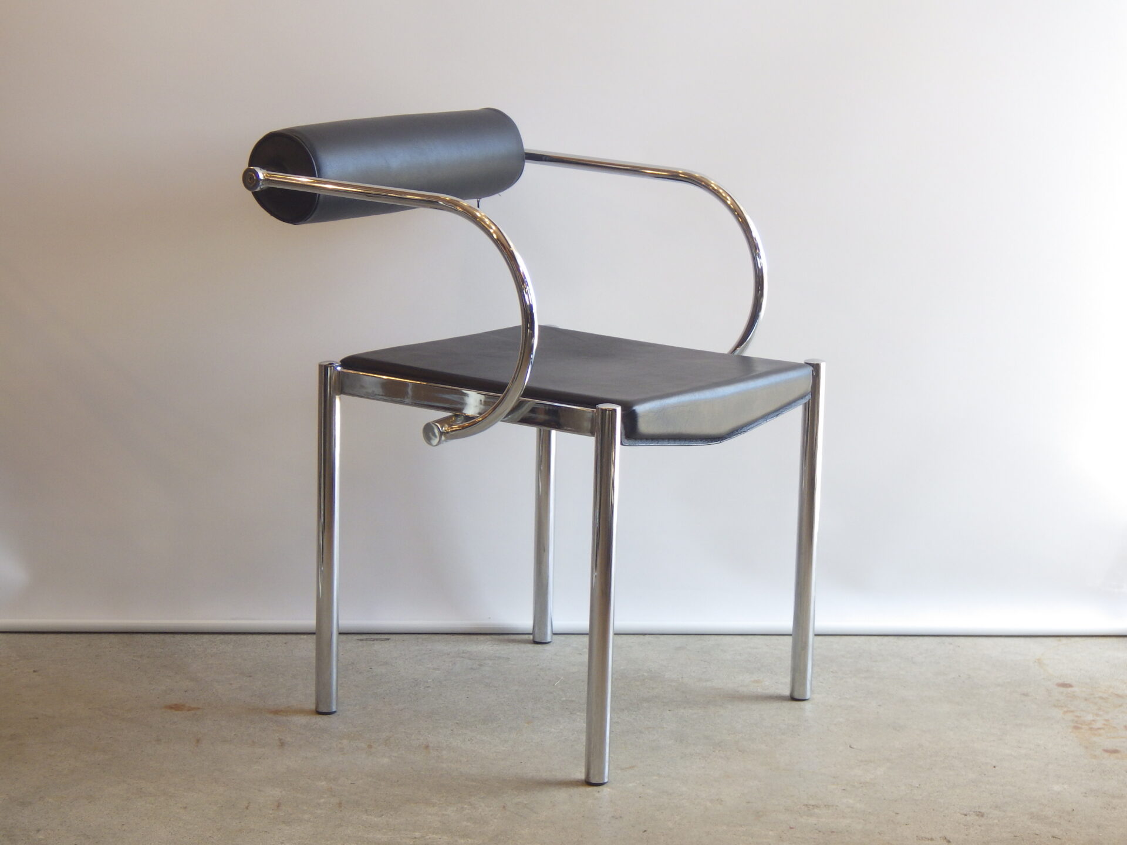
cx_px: 564
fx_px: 2507
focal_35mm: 77
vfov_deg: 19.1
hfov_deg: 25.3
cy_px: 422
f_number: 4.8
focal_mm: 13.7
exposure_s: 1/40
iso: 125
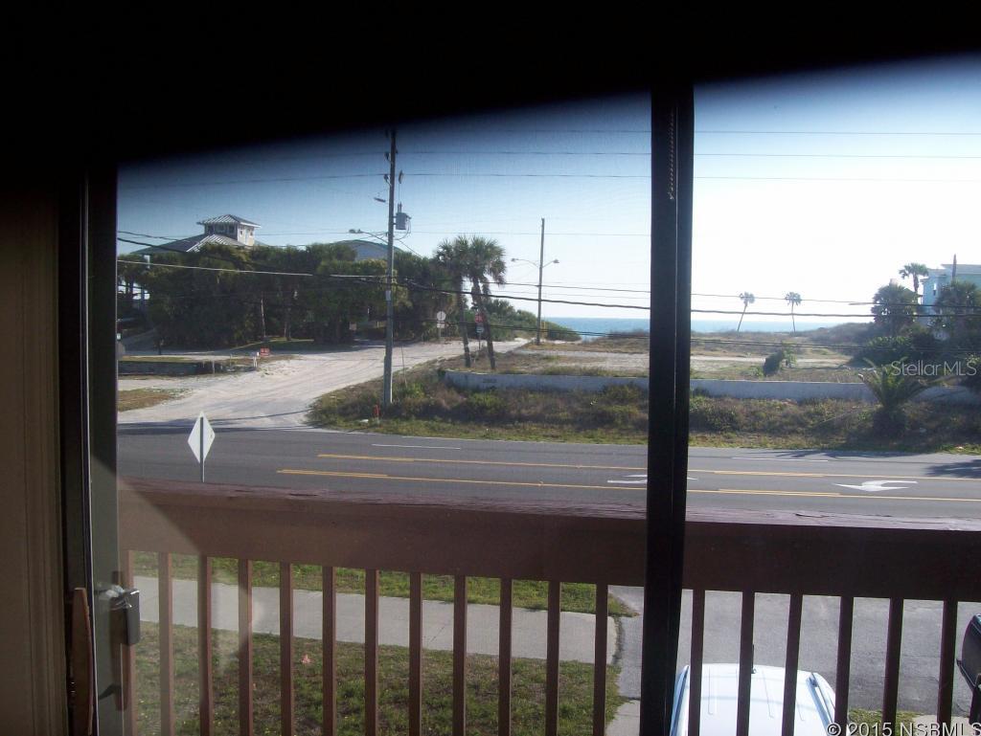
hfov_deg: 51.3
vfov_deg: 39.7
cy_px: 368
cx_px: 490
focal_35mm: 36
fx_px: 1021
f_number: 4.8
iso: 80
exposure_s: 1/331
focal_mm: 6
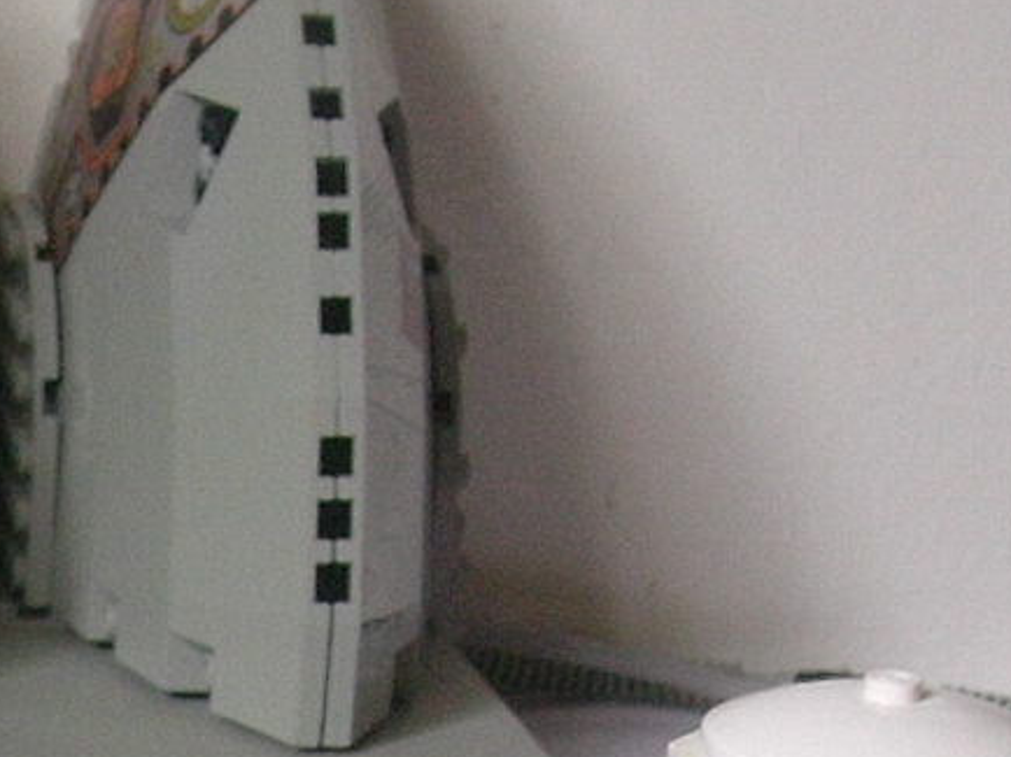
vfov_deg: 8.8
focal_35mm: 166
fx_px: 4846
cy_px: 941
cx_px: -410
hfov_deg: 11.5
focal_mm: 6.7
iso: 70
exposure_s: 1/21.9
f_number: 2.9
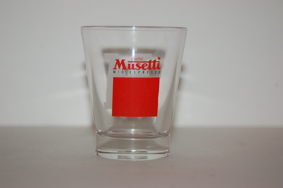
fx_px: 825
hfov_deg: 19.5
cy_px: 94
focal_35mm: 105
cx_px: 142
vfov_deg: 13.0
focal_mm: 70
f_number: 5.6
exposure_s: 1/60
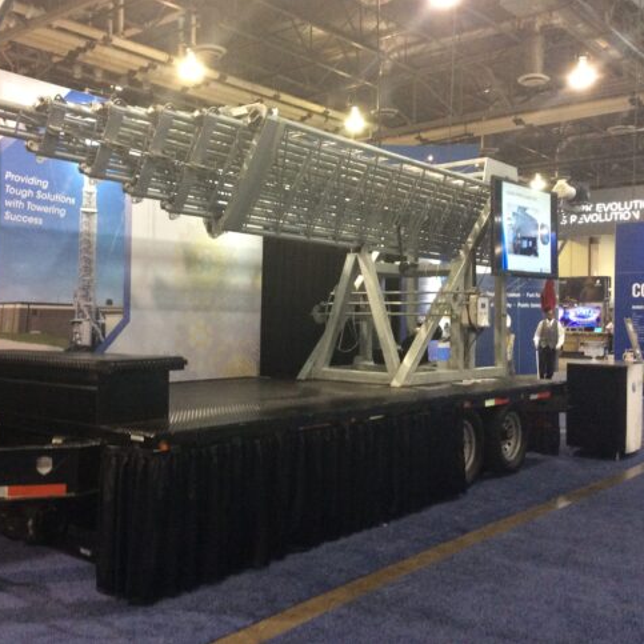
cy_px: 322
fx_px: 800
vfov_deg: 43.9
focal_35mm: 38
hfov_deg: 43.7
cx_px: 267
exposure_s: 1/24
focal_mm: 3.3
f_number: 2.4
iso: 200
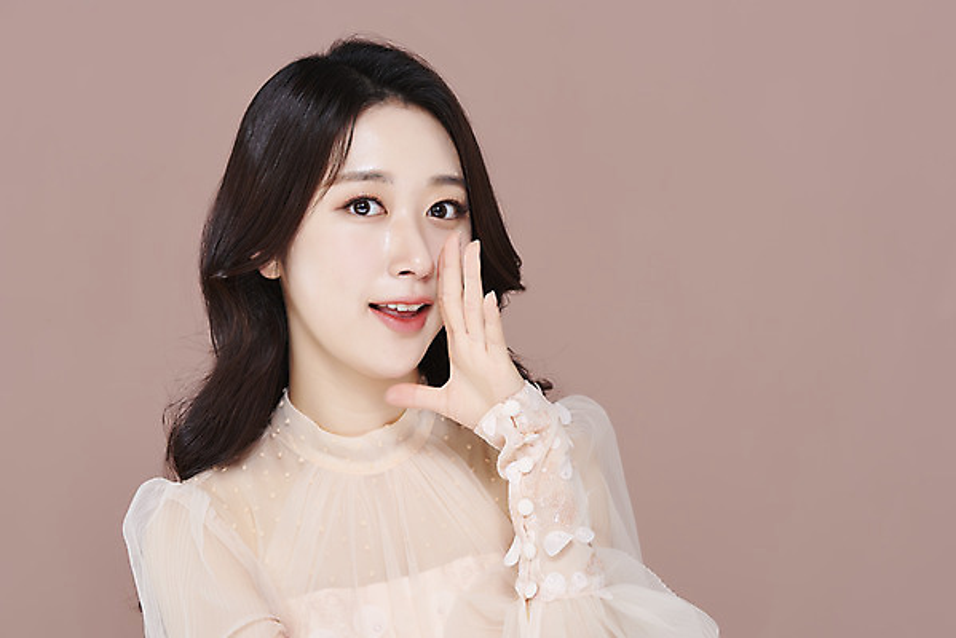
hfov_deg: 19.4
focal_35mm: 105
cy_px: 319
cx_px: 478
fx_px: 2790
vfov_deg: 13.1
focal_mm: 105
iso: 64
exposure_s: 1/125
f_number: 11
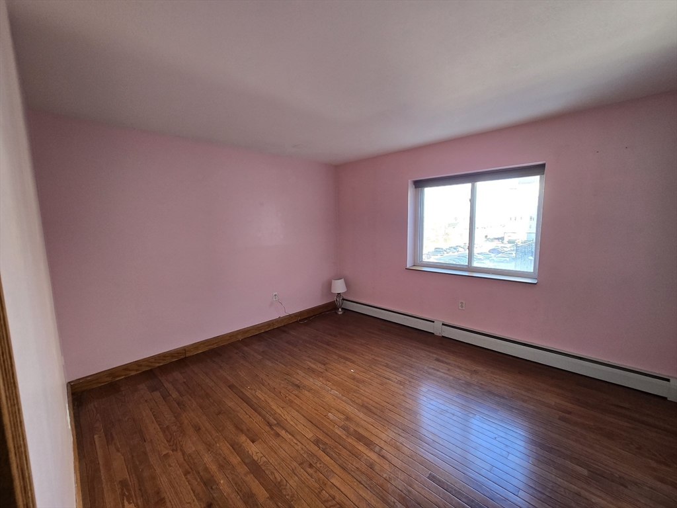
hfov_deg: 106.2
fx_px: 254
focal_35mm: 13
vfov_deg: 89.9
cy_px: 254
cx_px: 338
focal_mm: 2.2
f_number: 2.2
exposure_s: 1/60
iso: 100
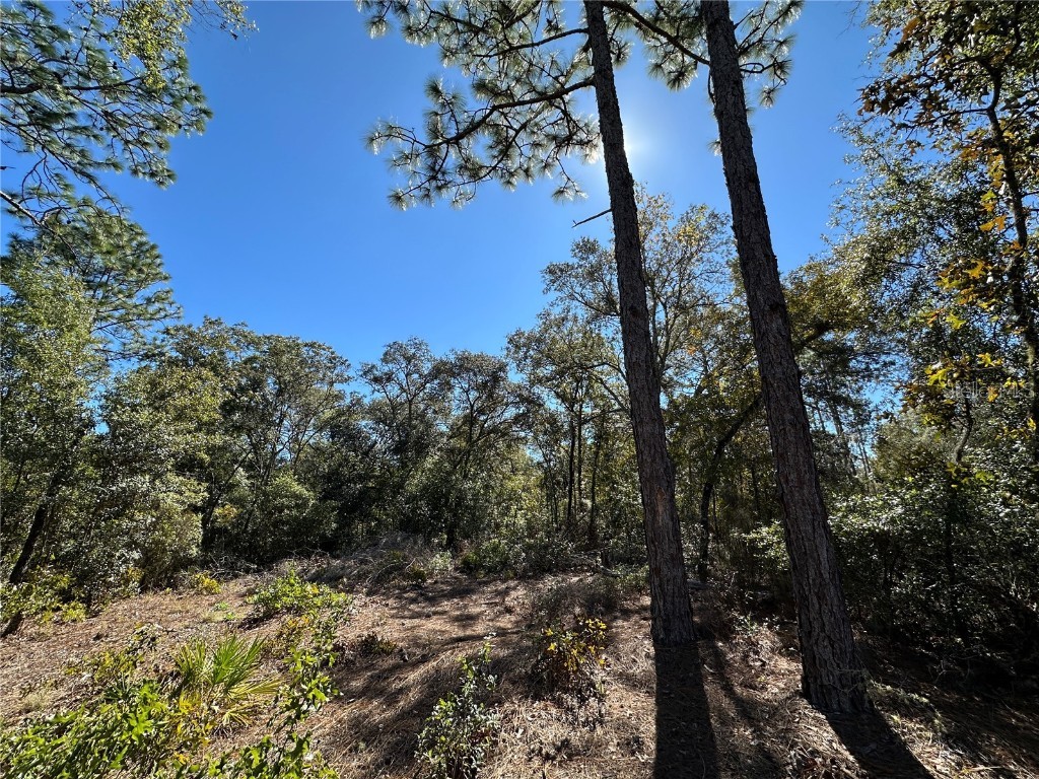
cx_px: 520
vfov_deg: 85.7
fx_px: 420
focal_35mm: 14
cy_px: 390
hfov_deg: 102.1
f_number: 2.2
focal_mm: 2.22
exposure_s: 1/1103
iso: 40
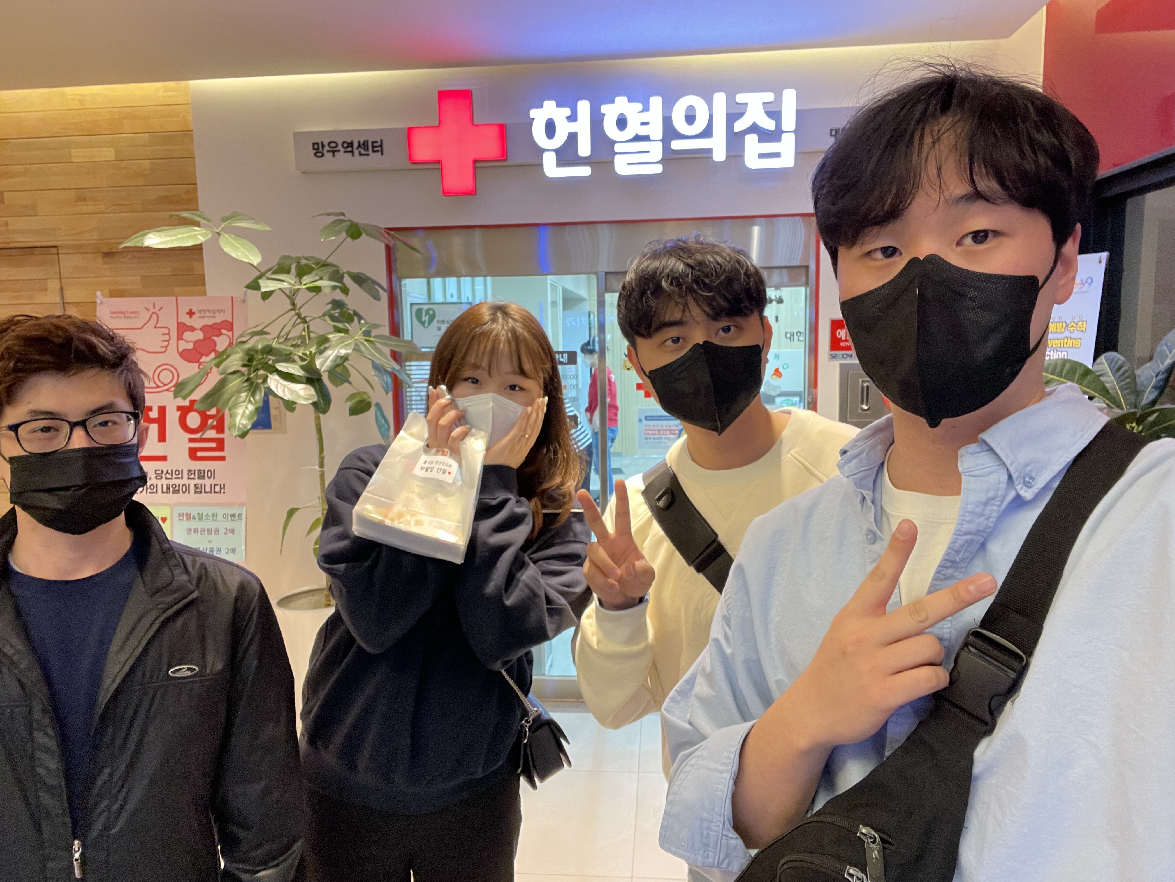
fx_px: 781
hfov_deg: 73.9
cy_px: 441
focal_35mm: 23
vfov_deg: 58.9
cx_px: 588
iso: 320
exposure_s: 1/30
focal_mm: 2.71
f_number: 2.2
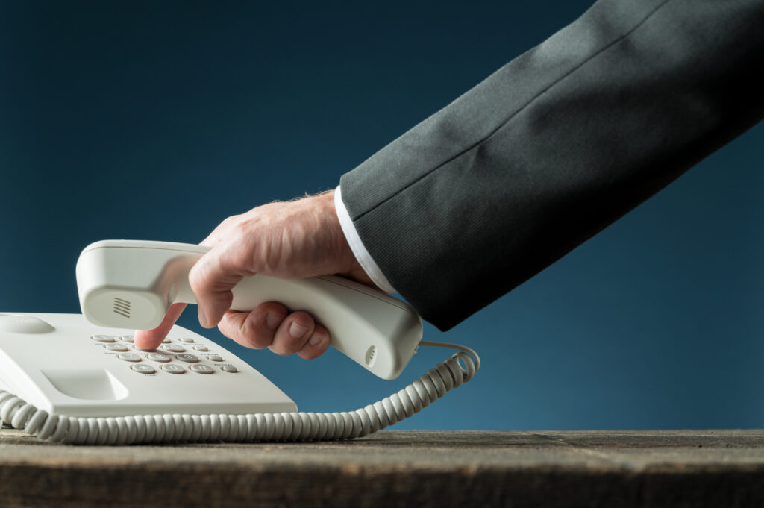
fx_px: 1484
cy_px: 254
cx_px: 382
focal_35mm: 70
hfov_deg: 28.9
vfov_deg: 19.4
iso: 100
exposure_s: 1/160
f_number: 8
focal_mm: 70
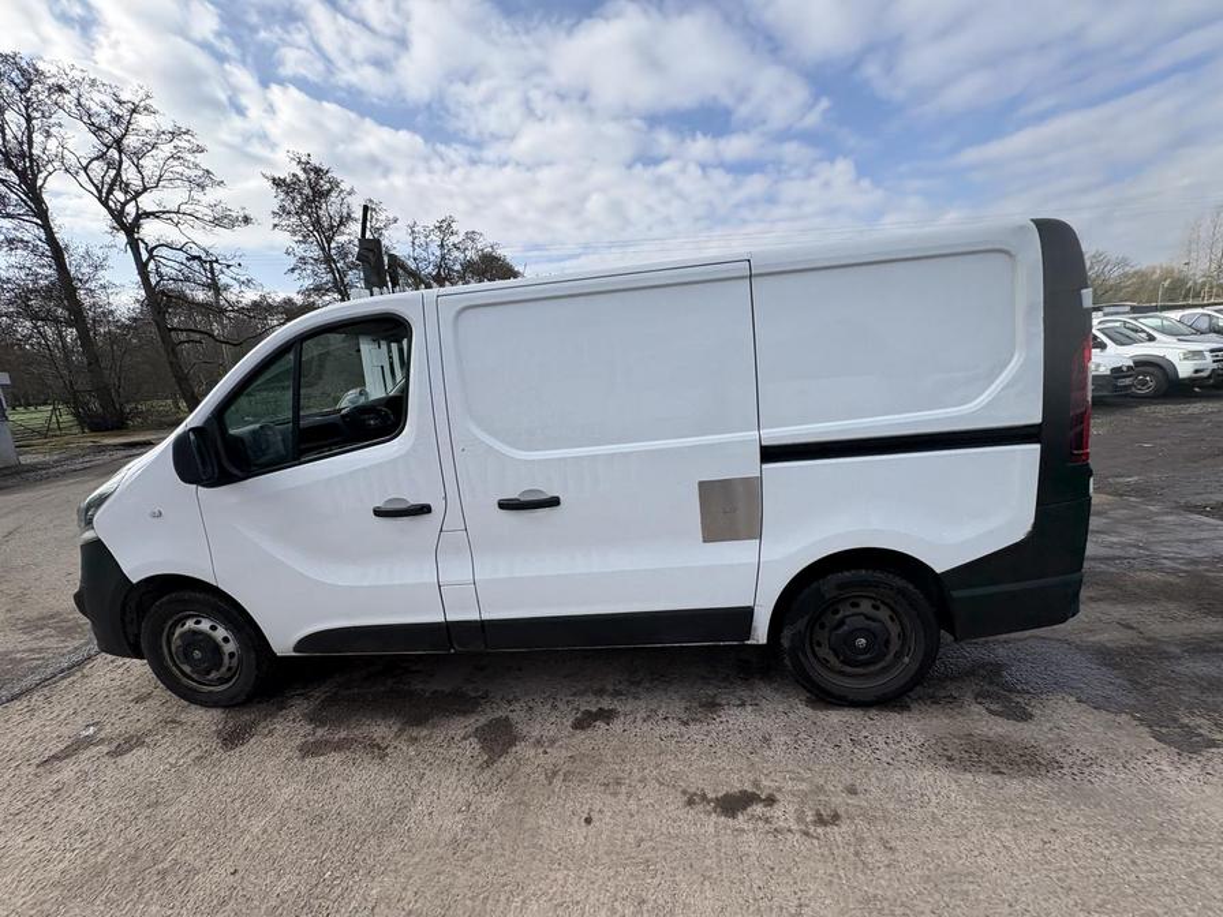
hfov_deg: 102.1
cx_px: 612
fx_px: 495
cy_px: 458
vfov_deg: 85.7
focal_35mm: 14
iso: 40
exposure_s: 1/1217
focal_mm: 2.22
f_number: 2.2
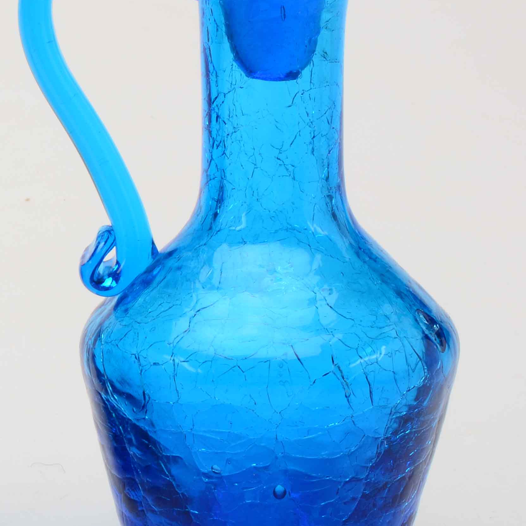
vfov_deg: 12.8
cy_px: 176
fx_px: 2338
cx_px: -16
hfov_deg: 12.7
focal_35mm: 136
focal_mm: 36
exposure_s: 1/160
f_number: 32
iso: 100
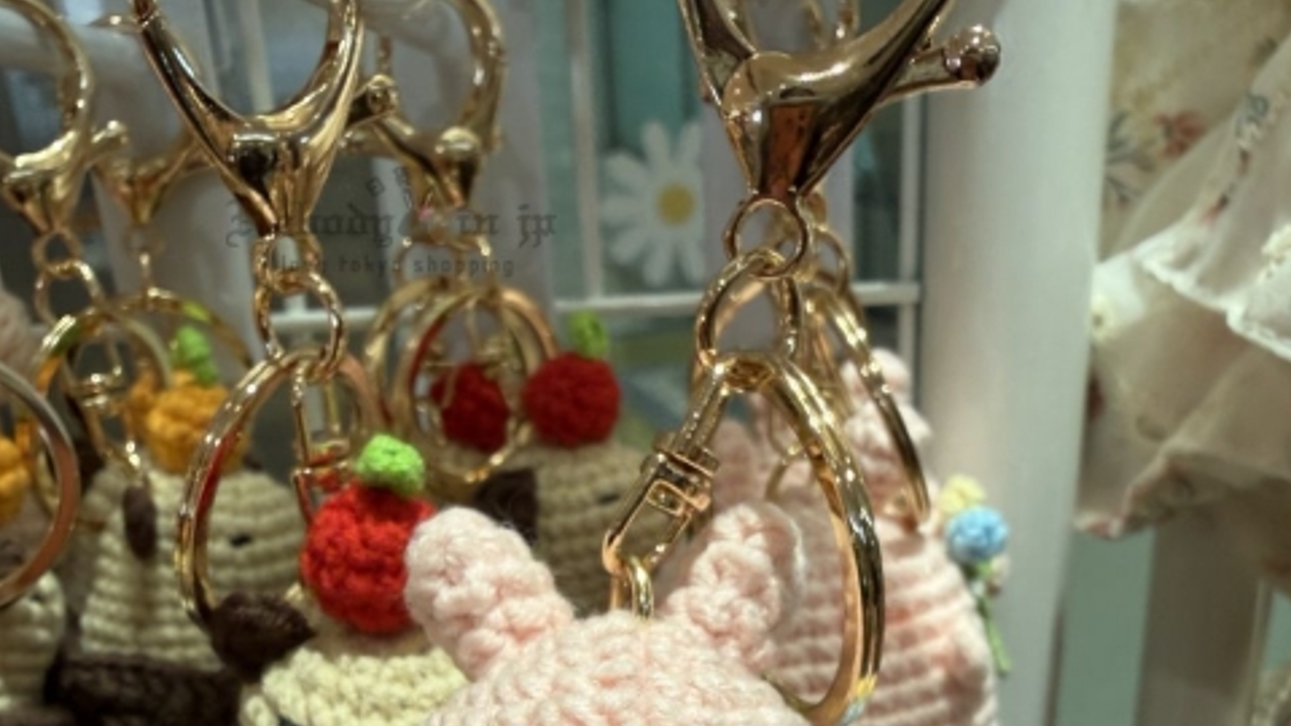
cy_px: 831
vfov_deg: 28.5
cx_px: 644
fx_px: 1267
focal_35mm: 37
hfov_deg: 54.0
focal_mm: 2.22
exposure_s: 1/100
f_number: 2.2
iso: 125
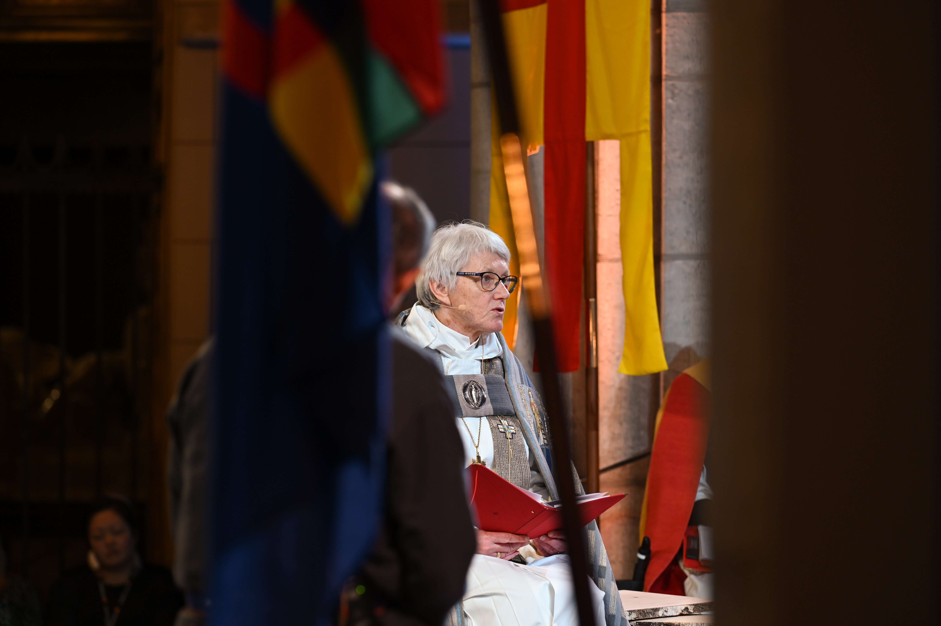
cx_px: 470
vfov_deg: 6.9
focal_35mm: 200
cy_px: 313
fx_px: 5224
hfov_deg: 10.3
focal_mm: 200
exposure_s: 1/60
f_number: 4.5
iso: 640
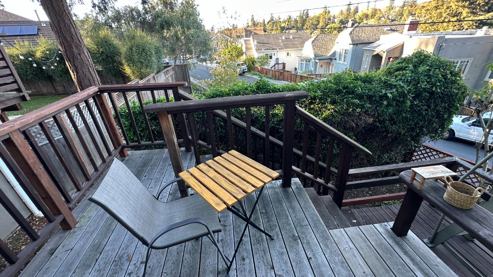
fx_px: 209
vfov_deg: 67.0
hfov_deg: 99.4
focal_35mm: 16
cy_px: 143
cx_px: 246
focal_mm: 2.22
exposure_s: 1/99
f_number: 2.2
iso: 125
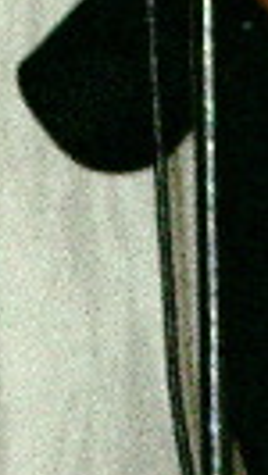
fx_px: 15409
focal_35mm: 1222
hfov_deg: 1.0
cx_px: 525
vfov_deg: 1.8
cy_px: -557
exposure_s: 1/125
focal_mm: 39
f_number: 4.6
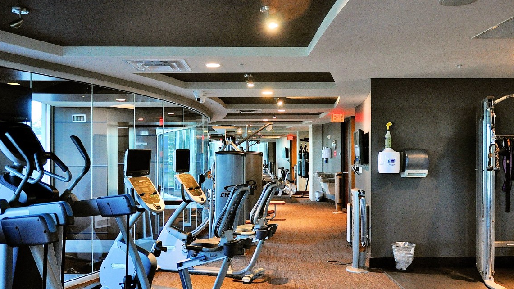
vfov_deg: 33.7
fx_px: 477
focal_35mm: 35
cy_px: 148
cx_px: 255
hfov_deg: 56.6
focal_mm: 22
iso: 1600
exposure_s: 1/30
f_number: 3.5
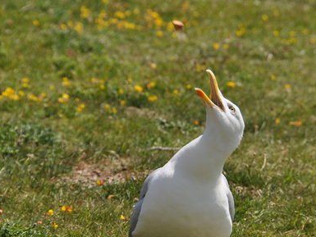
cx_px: 186
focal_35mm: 449
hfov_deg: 4.4
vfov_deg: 3.3
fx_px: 4100
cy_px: 151
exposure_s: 1/640
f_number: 8
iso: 200
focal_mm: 200
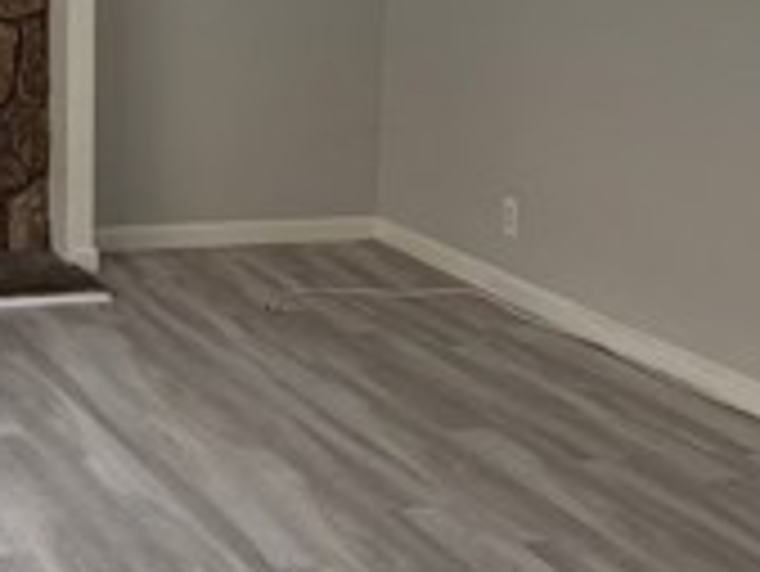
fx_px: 1999
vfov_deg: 16.1
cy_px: 95
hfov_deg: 21.0
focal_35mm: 91
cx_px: 45
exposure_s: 1/226
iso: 125
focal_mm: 6.76
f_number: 1.78
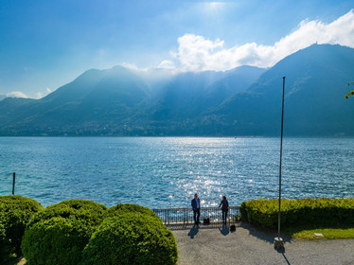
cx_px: 177
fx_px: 245
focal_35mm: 24
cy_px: 132
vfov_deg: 56.8
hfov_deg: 71.6
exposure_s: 1/320
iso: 100
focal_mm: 12.3
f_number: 11
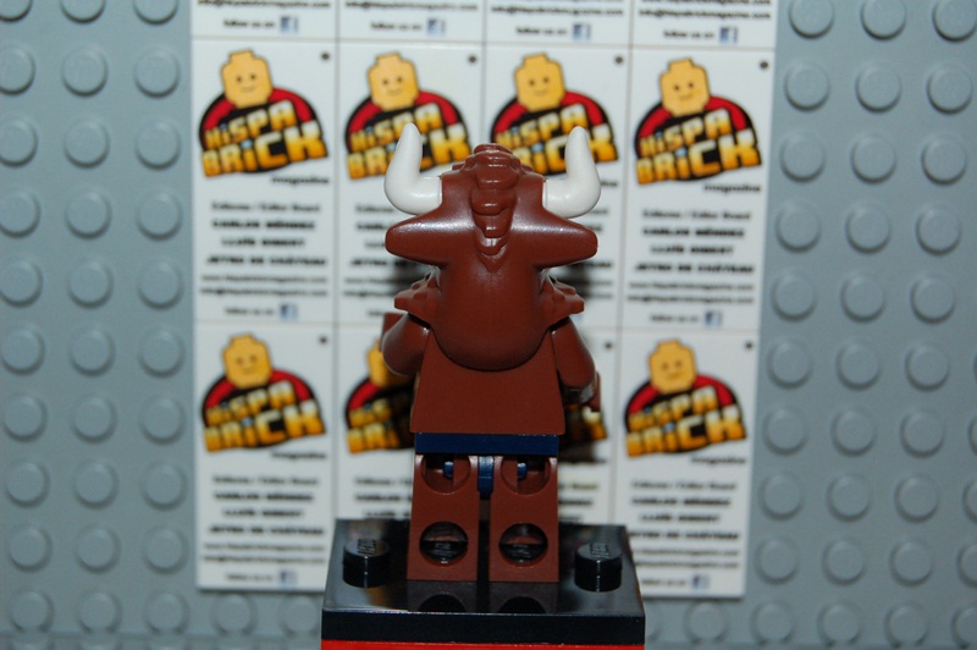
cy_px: 325
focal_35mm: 82
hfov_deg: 24.6
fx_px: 2237
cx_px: 488
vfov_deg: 16.5
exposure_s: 1/60
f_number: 5.6
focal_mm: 55
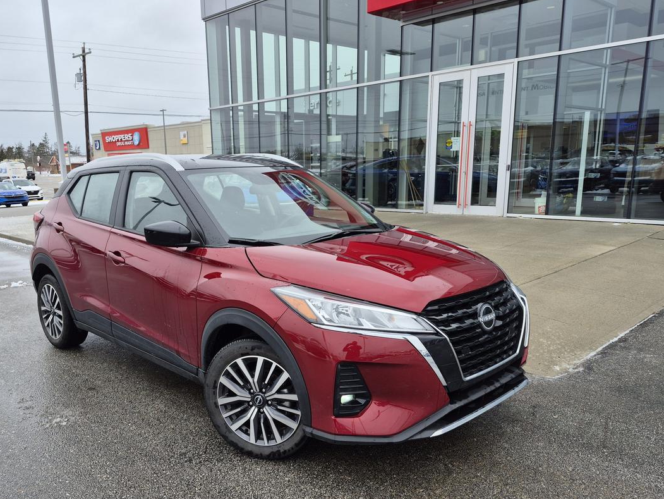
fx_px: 537
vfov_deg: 49.6
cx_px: 281
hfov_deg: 63.1
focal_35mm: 28
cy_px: 283
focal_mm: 5.4
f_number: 1.8
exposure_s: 1/491
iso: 25
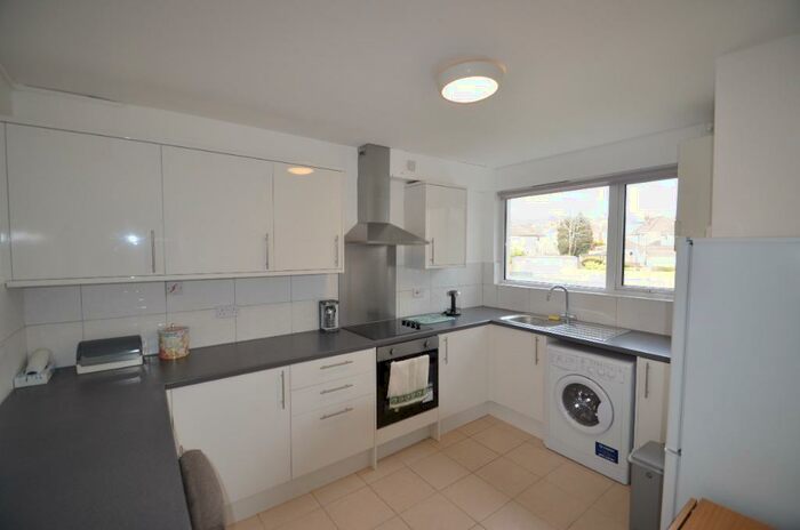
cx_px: 400
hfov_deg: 100.5
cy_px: 265
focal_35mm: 15
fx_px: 333
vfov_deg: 77.1
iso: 200
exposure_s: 1/160
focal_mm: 10
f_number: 3.5
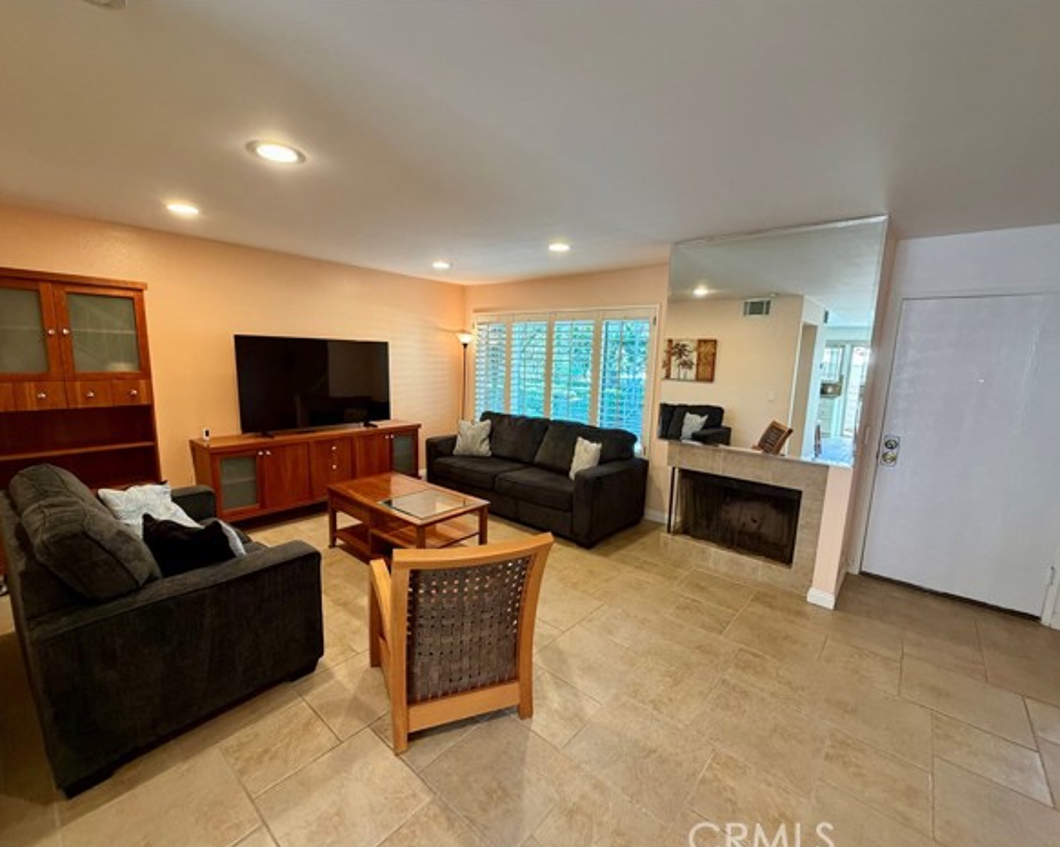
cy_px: 429
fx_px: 470
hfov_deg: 96.8
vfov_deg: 84.0
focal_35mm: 15
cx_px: 518
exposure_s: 1/60
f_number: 2.2
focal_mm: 2.22
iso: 250
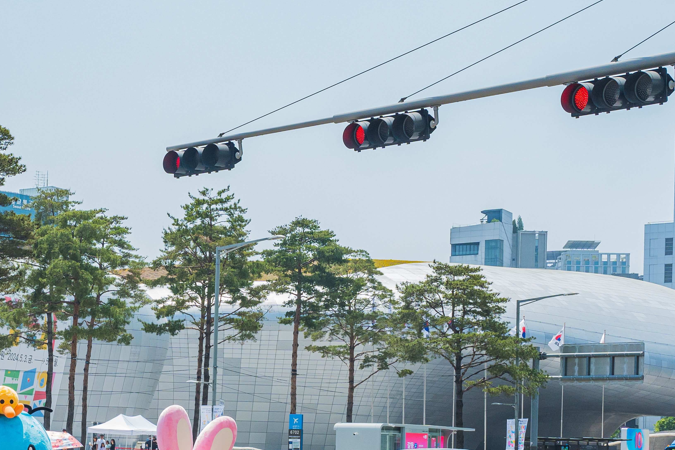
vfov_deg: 17.8
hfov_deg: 26.0
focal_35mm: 75
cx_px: 43
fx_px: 1406
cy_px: 448
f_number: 9
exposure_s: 1/1250
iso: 1250
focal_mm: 35
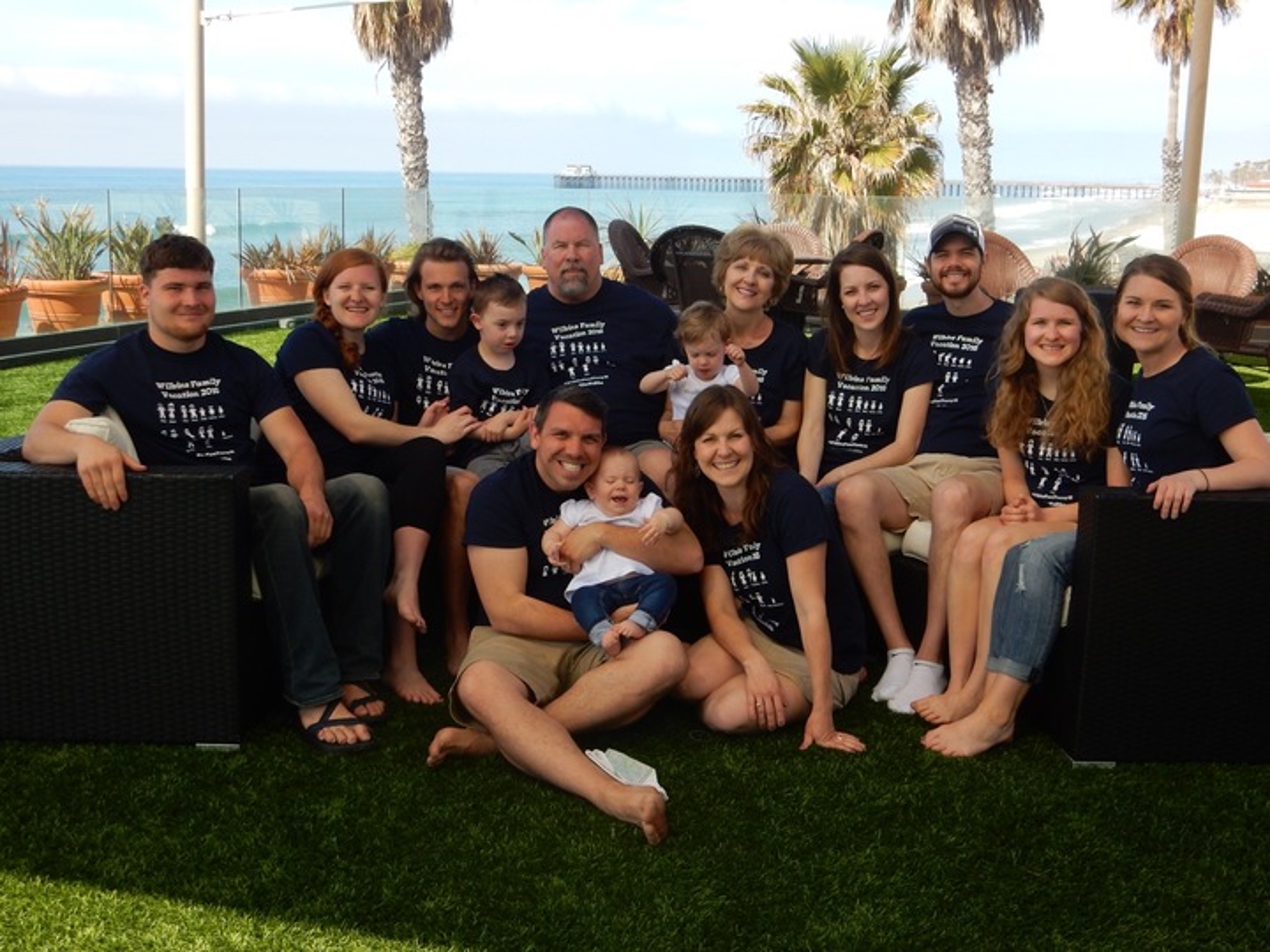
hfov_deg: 43.9
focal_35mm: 43
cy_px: 476
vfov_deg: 33.6
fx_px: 1578
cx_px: 635
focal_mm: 7.6
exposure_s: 1/500
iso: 125
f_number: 4.2
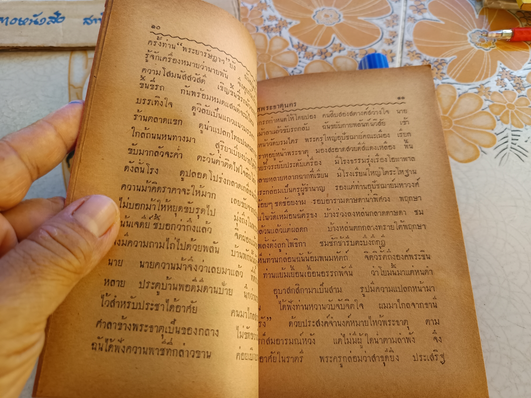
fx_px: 368
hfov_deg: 71.6
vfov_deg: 56.8
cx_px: 266
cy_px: 199
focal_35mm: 24
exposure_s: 1/50
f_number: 1.7
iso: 220
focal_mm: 5.31
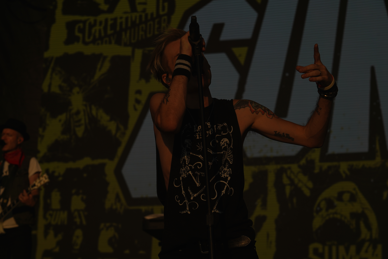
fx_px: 1132
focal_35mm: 105
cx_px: 194
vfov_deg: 13.0
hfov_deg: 19.5
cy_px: 130
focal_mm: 105
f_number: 8
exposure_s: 1/1000
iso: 100
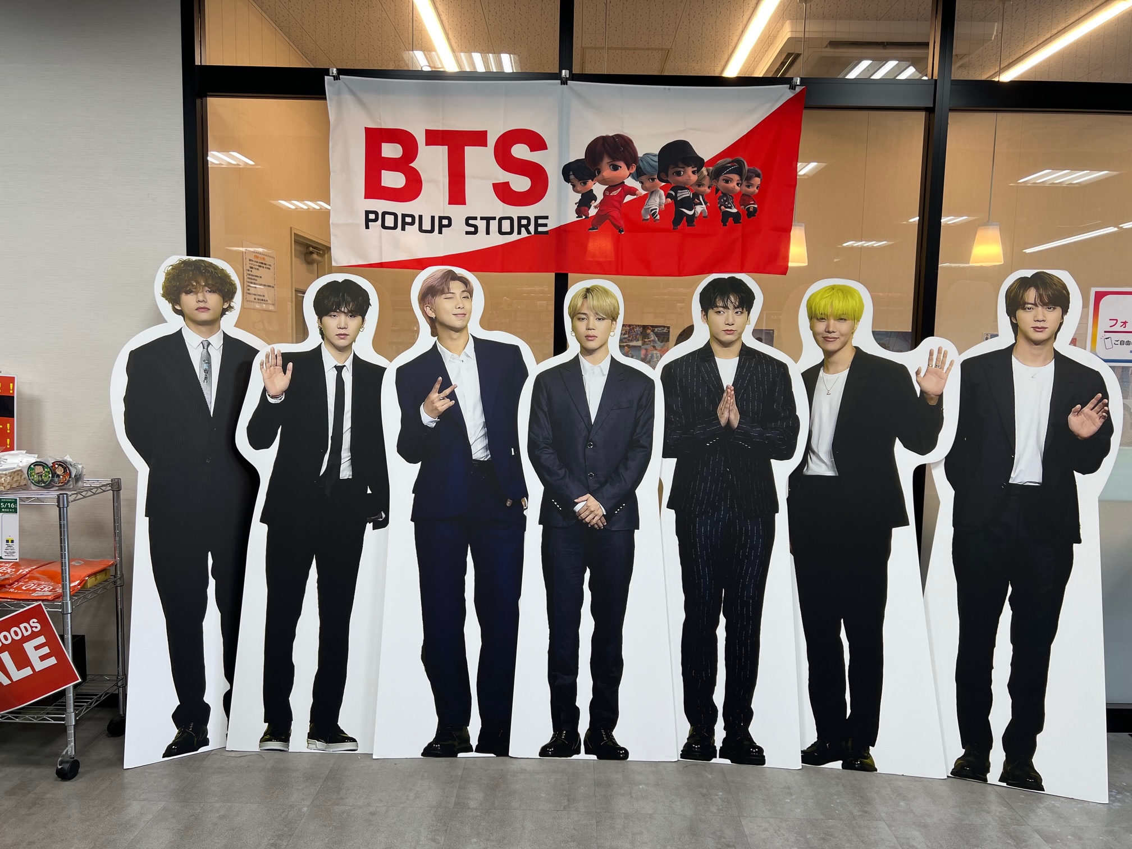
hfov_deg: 67.3
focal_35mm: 26
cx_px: 566
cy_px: 424
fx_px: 850
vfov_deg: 53.1
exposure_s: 1/100
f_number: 1.5
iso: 32
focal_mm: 5.7
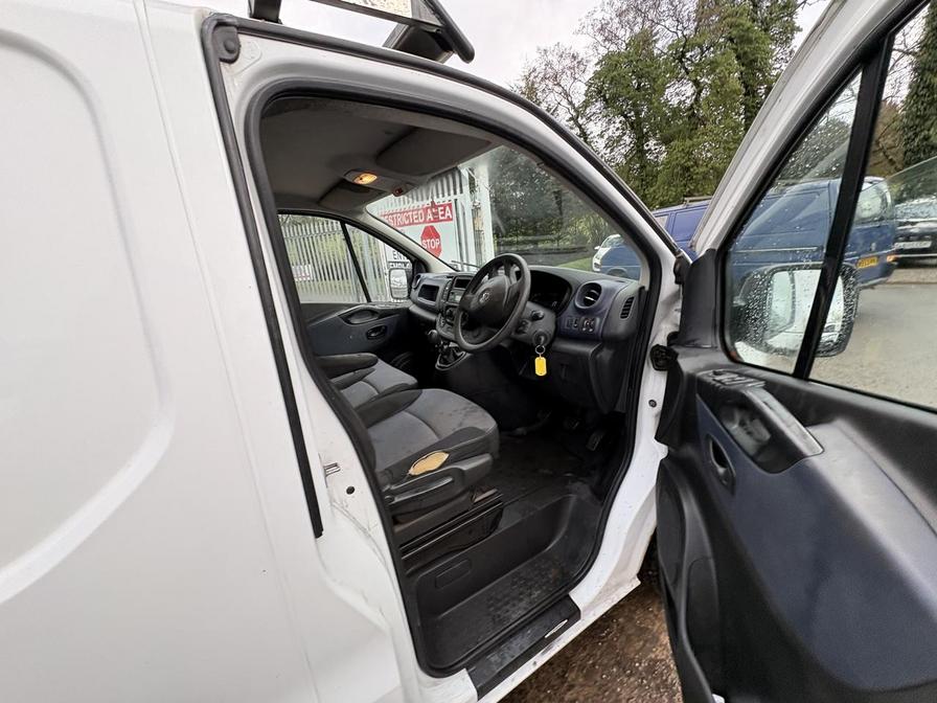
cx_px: 468
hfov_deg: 102.1
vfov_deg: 85.7
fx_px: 379
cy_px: 352
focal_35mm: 14
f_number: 2.2
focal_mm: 2.22
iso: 125
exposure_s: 1/99
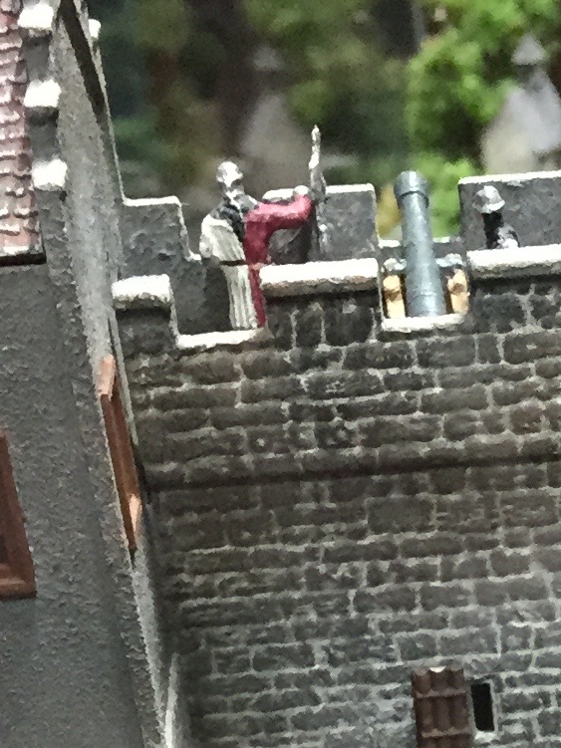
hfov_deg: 11.4
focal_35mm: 126
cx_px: 775
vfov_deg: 13.7
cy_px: 1422
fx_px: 2723
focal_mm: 4.15
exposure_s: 1/30
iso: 160
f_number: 2.2
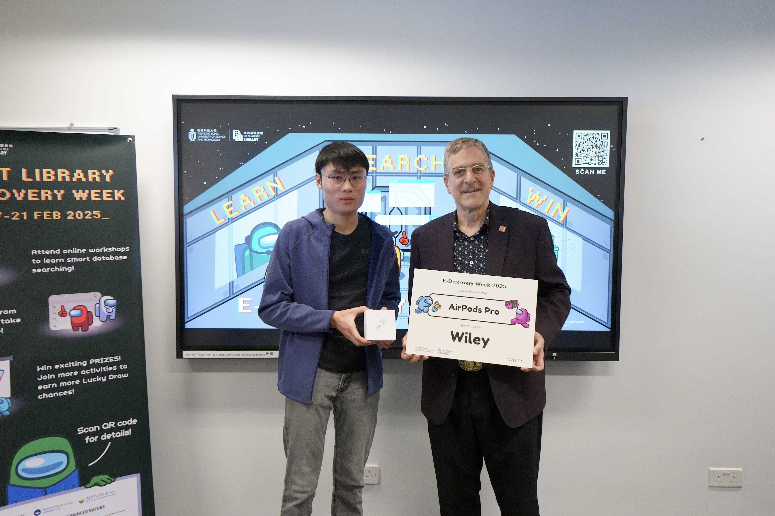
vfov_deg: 47.9
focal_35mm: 27
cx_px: 388
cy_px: 258
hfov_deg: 67.4
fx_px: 581
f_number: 4
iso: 1600
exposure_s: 1/160
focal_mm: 18
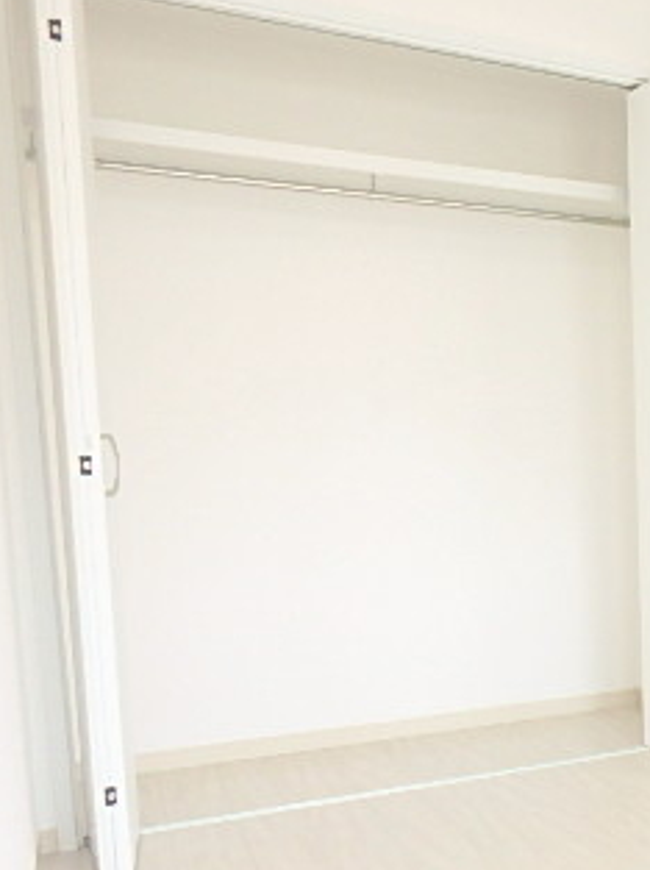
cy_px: 589
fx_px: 1079
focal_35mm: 43
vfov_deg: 43.2
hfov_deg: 27.6
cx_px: 856
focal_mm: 3.7
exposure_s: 1/60
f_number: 3.5
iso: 125
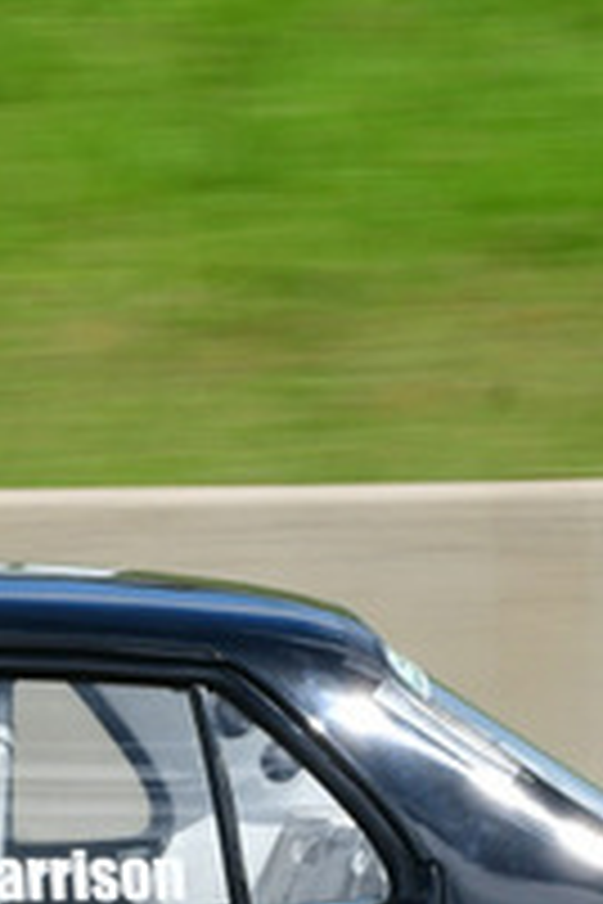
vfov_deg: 1.7
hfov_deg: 1.1
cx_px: -436
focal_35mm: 1197
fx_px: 30072
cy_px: 468
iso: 200
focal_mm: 200
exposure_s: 1/250
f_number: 13
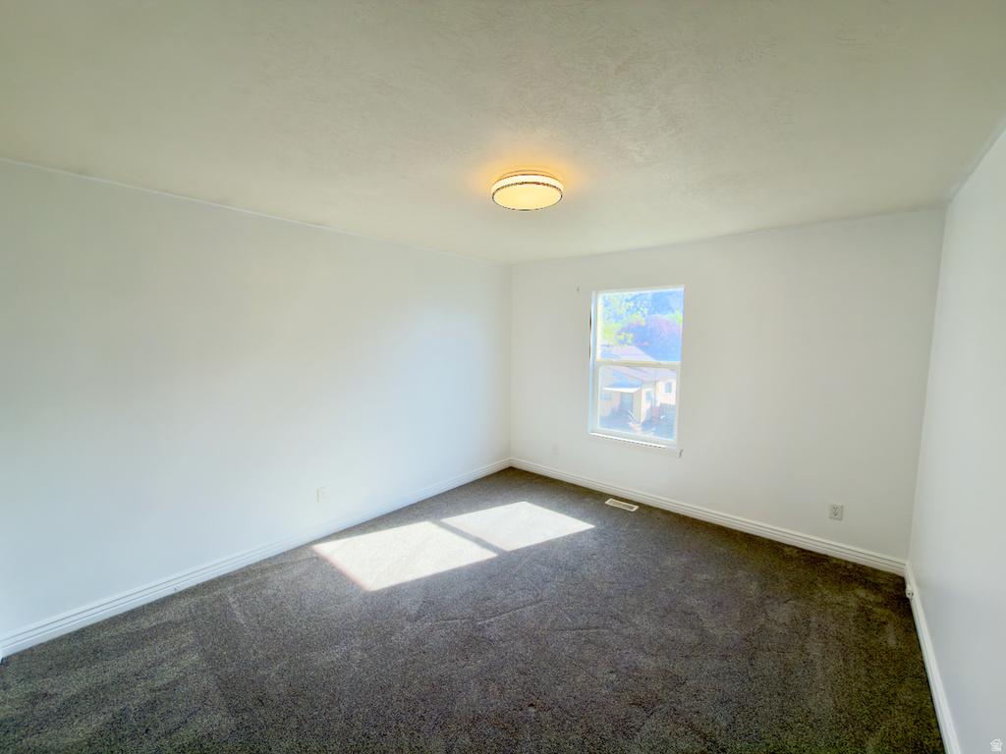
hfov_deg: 102.1
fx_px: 407
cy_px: 377
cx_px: 503
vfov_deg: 85.7
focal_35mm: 14
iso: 50
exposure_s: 1/124
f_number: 2.2
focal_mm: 2.22
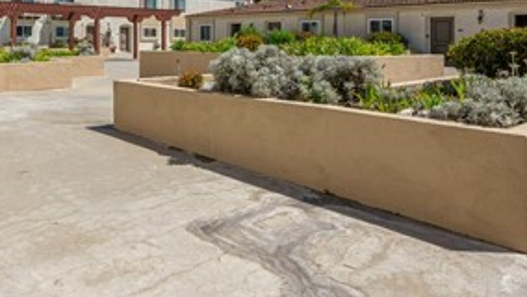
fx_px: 461
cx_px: 139
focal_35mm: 33
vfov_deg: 33.8
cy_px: 32
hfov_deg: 56.8
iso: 100
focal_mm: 14
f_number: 10
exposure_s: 1/400
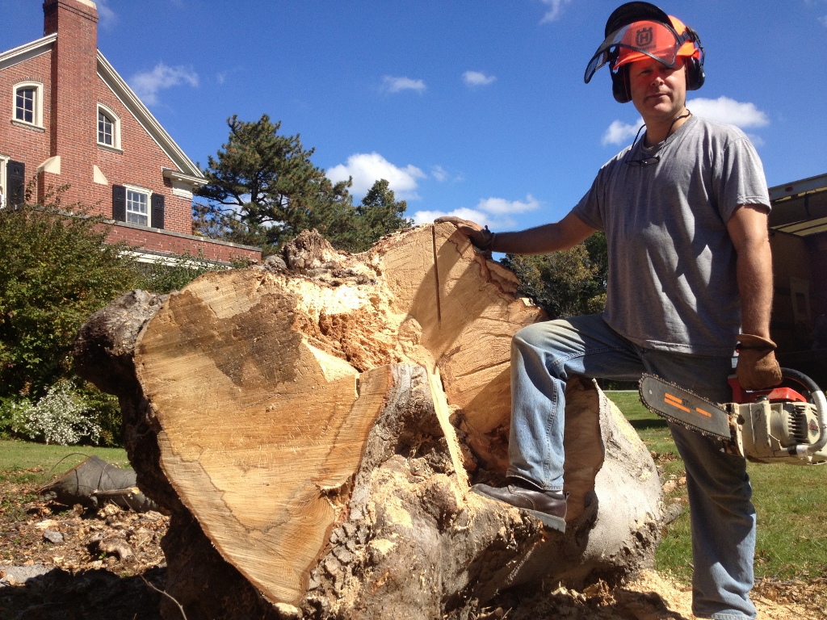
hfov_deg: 52.6
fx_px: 836
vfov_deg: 40.7
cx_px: 414
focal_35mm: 35
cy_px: 310
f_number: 2.4
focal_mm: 4.28
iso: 50
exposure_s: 1/1381
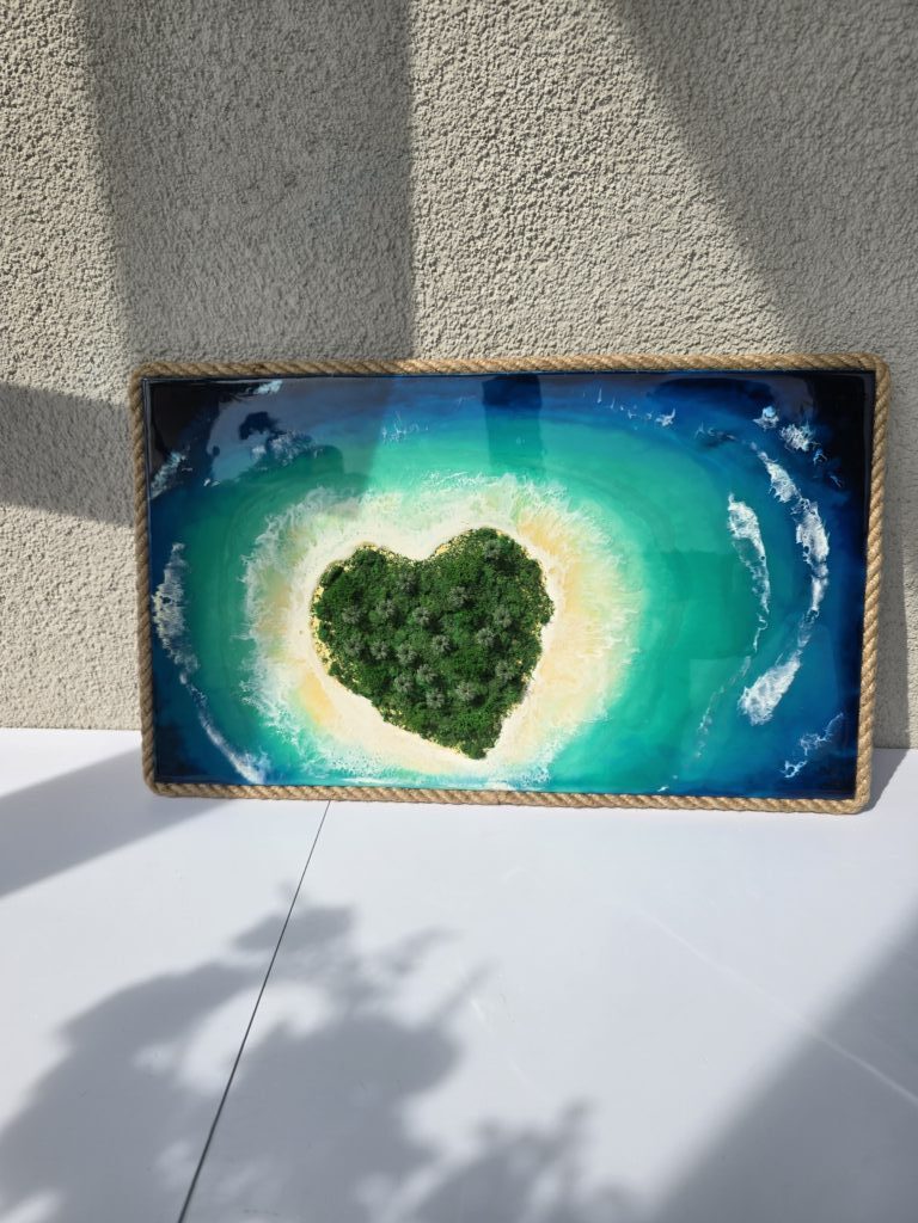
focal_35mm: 23
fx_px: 813
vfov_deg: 73.9
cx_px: 459
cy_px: 612
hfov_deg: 58.9
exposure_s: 1/1073
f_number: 1.7
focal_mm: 6.3
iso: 12
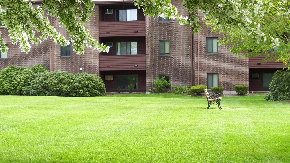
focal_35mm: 77
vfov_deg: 15.7
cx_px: 146
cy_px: 76
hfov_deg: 27.5
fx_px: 592
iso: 80
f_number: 4
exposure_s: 1/200
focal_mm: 11.6
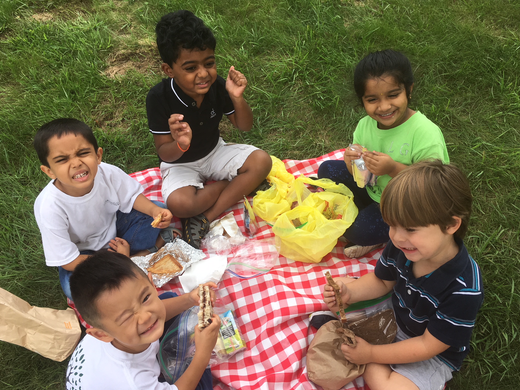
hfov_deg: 60.0
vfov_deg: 46.8
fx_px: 451
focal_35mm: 30
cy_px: 194
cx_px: 256
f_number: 2.2
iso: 25
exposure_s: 1/663
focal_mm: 4.15
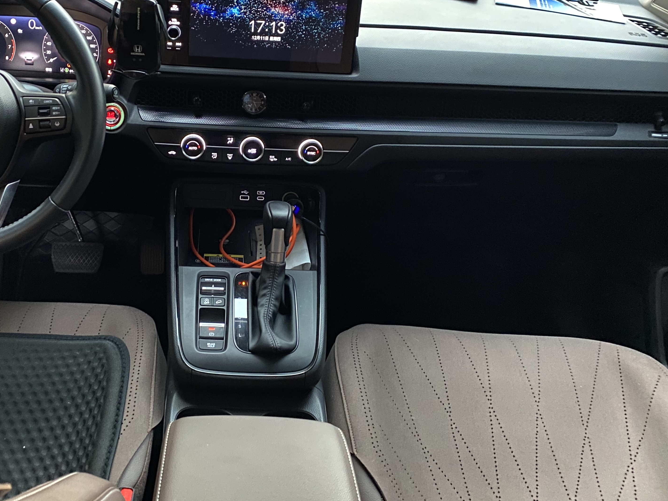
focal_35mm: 37
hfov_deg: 49.5
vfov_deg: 38.4
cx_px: 237
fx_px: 714
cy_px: 186
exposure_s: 1/25
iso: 1000
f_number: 1.8
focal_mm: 4.25
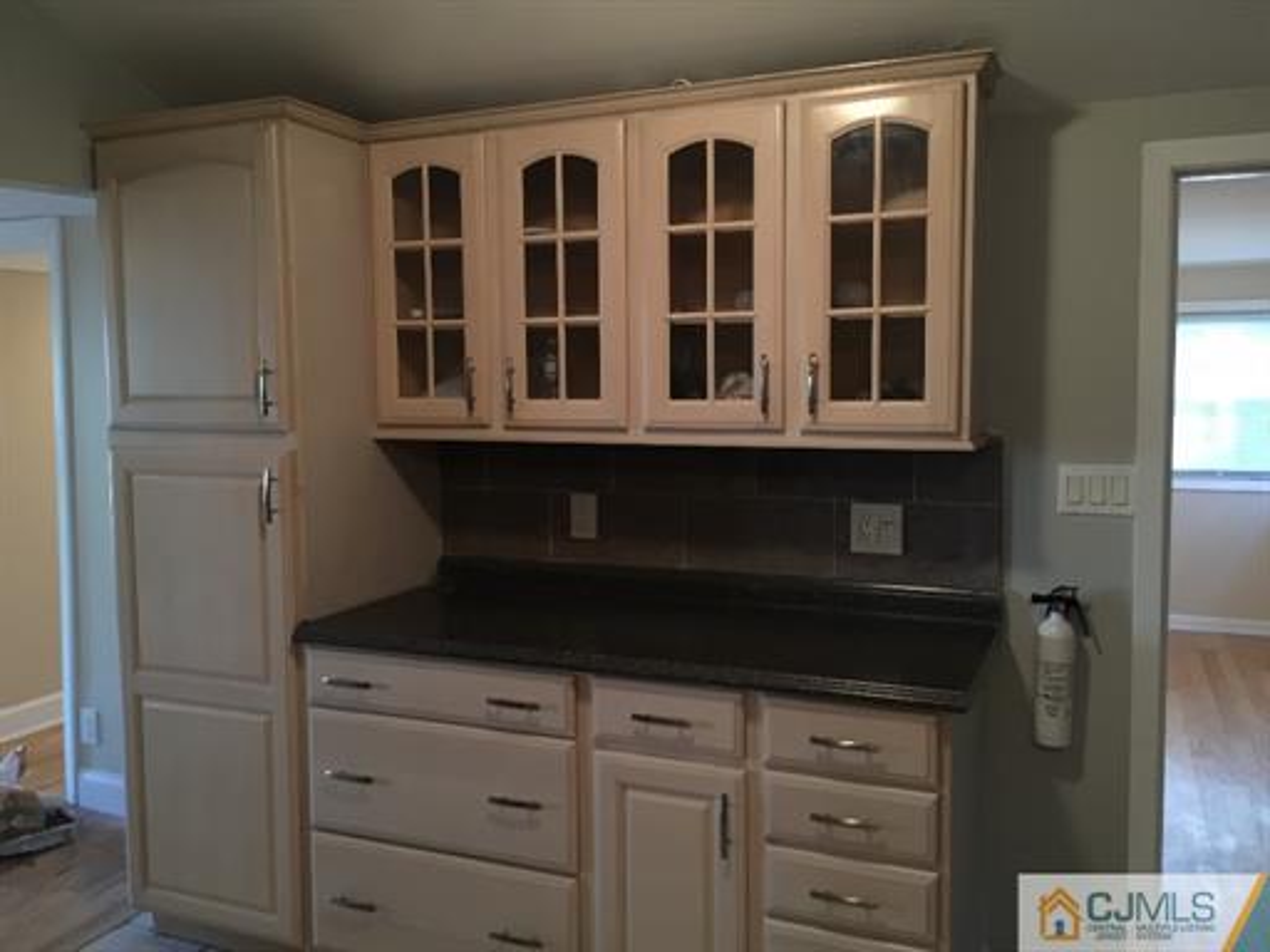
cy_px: 476
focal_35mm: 29
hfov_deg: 61.7
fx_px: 1064
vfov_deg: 48.2
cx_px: 635
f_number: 2.2
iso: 160
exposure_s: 1/4
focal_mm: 4.15
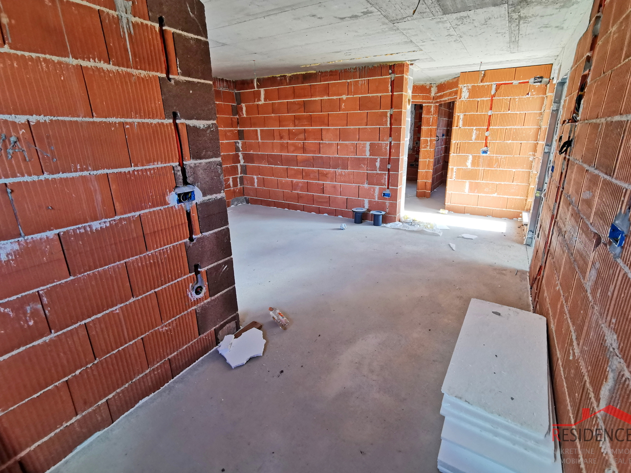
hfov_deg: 91.0
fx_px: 310
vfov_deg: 74.7
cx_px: 331
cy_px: 226
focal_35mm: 17
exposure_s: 1/60
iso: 125
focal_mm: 2.35
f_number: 2.2
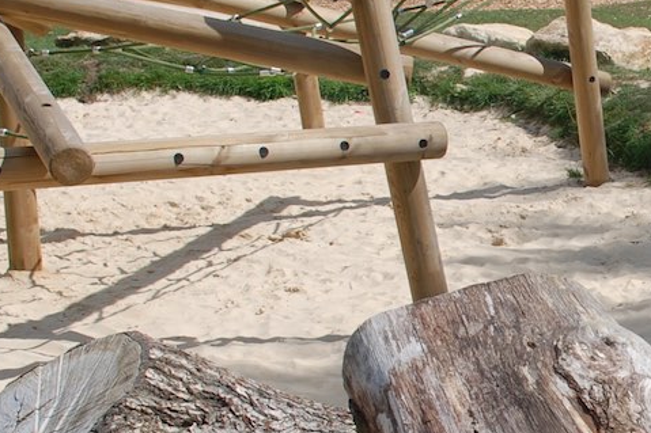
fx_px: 2043
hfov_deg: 17.5
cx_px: 719
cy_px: 344
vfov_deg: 12.1
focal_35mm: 113
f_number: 8
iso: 100
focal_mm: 24
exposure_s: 1/250
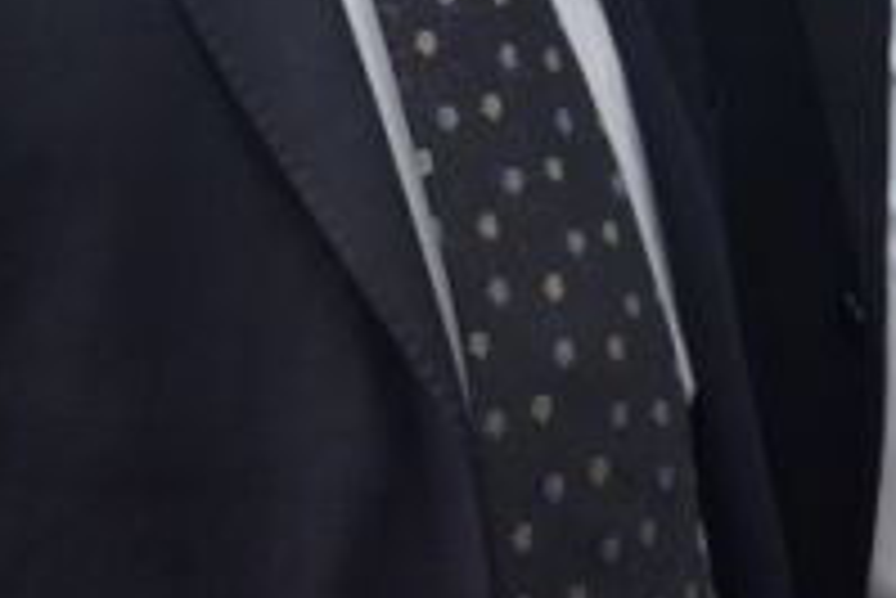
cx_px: 1828
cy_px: -526
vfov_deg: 8.2
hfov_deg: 11.4
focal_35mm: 162
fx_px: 4024
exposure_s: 1/160
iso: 800
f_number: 6.3
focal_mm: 21
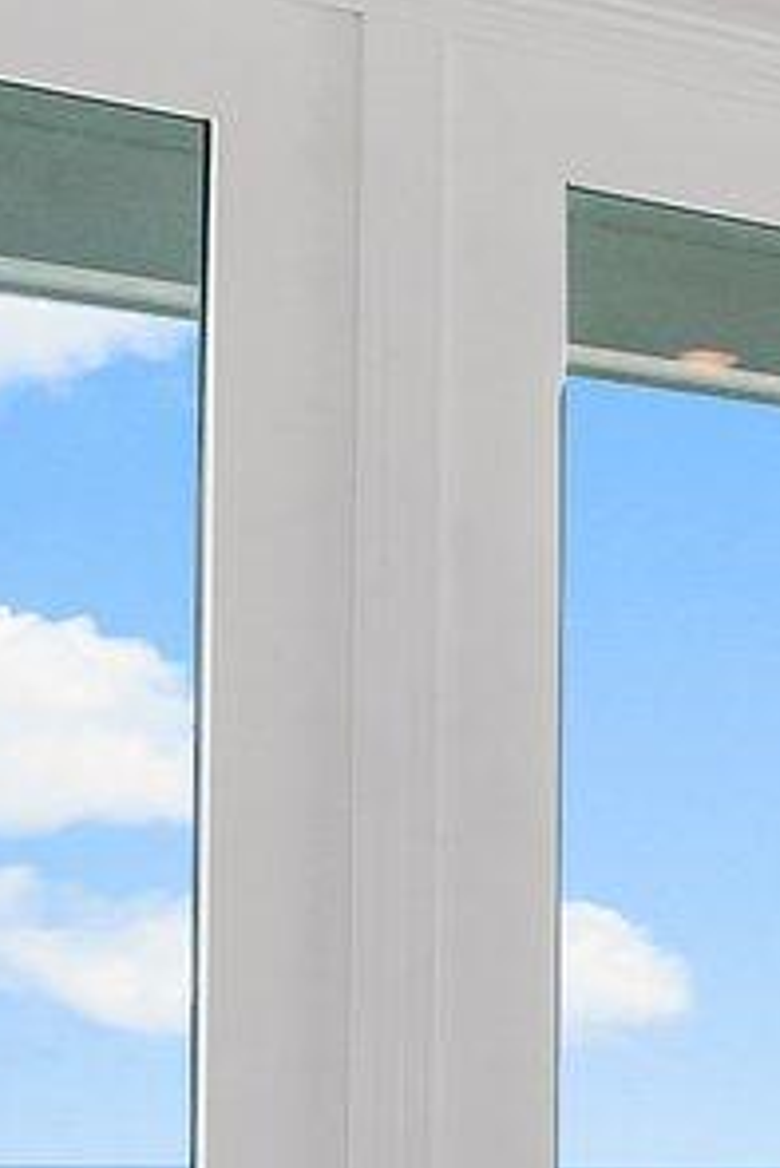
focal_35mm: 121
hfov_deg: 8.6
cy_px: 1115
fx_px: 3920
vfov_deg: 16.7
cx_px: 2617
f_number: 8
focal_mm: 17.4
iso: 640
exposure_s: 1/40
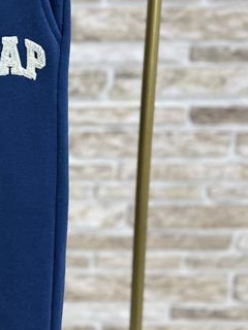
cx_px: -38
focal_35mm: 60
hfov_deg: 22.7
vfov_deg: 32.1
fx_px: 573
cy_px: 135
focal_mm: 6.86
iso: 125
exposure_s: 1/100
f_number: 1.78
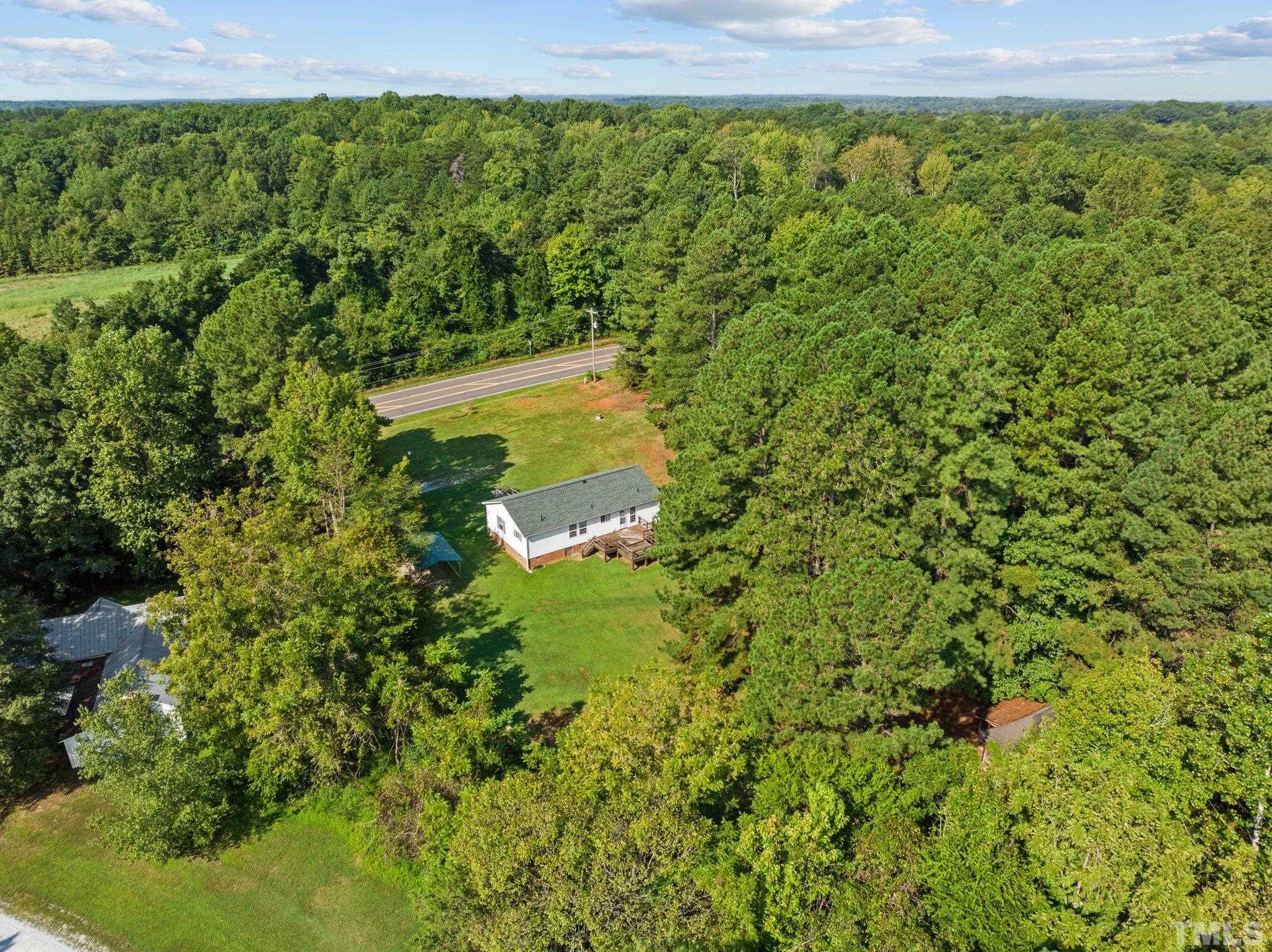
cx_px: 636
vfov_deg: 56.8
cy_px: 476
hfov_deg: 71.6
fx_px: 881
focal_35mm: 24
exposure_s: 1/1250
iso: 100
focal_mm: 12.29
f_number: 2.8
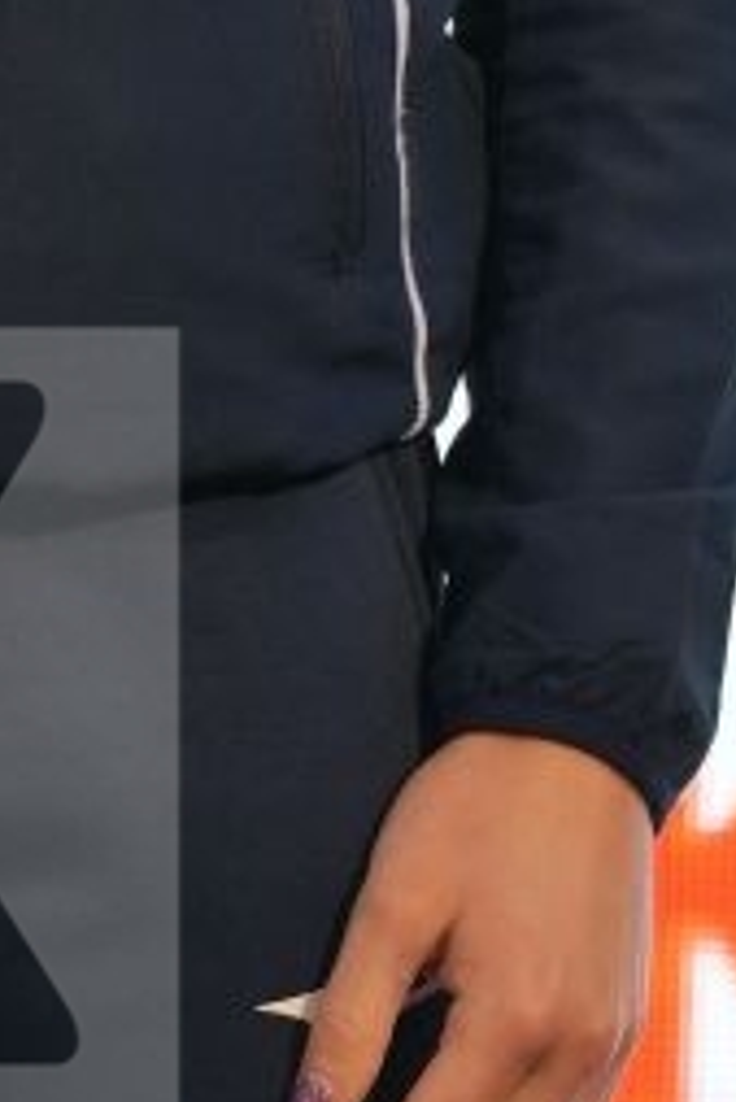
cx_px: -226
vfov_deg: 1.4
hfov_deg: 1.0
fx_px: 43606
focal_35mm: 1424
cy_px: -823
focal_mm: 200
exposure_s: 1/250
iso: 400
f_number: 2.8
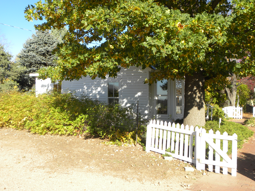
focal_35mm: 37
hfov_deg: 50.1
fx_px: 273
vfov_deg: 38.7
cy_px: 96
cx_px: 128
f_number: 4.5
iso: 64
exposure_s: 1/229
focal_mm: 6.6
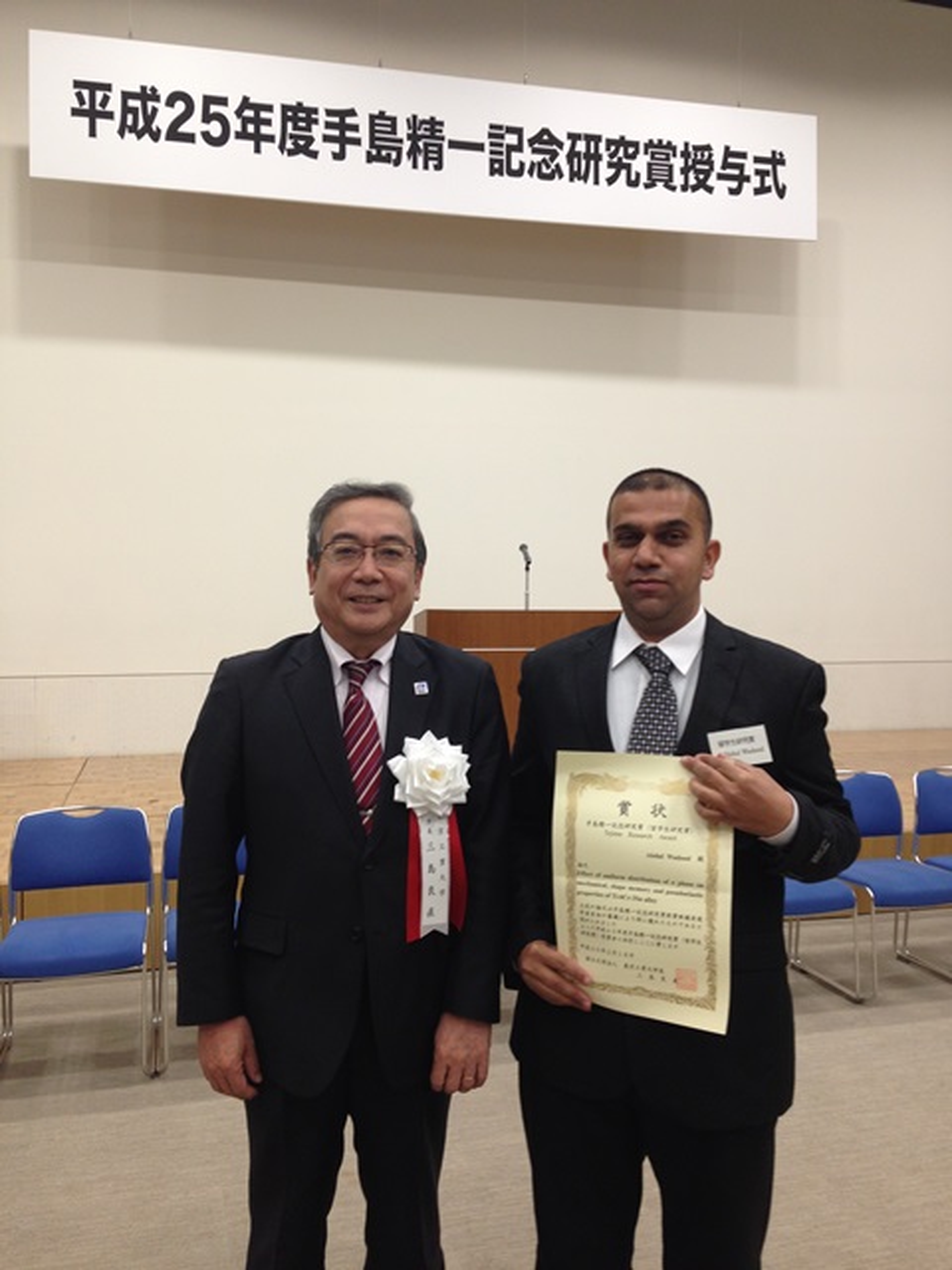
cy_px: 635
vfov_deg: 55.4
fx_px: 1210
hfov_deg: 42.9
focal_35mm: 33
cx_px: 476
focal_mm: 4.12
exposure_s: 1/30
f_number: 2.4
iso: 64
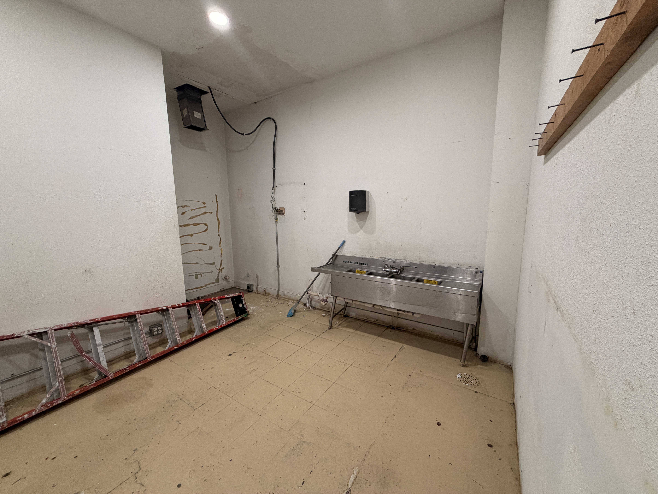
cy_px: 247
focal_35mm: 14
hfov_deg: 102.1
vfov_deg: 85.7
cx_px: 329
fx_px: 266
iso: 200
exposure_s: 1/60
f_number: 2.2
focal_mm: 2.22
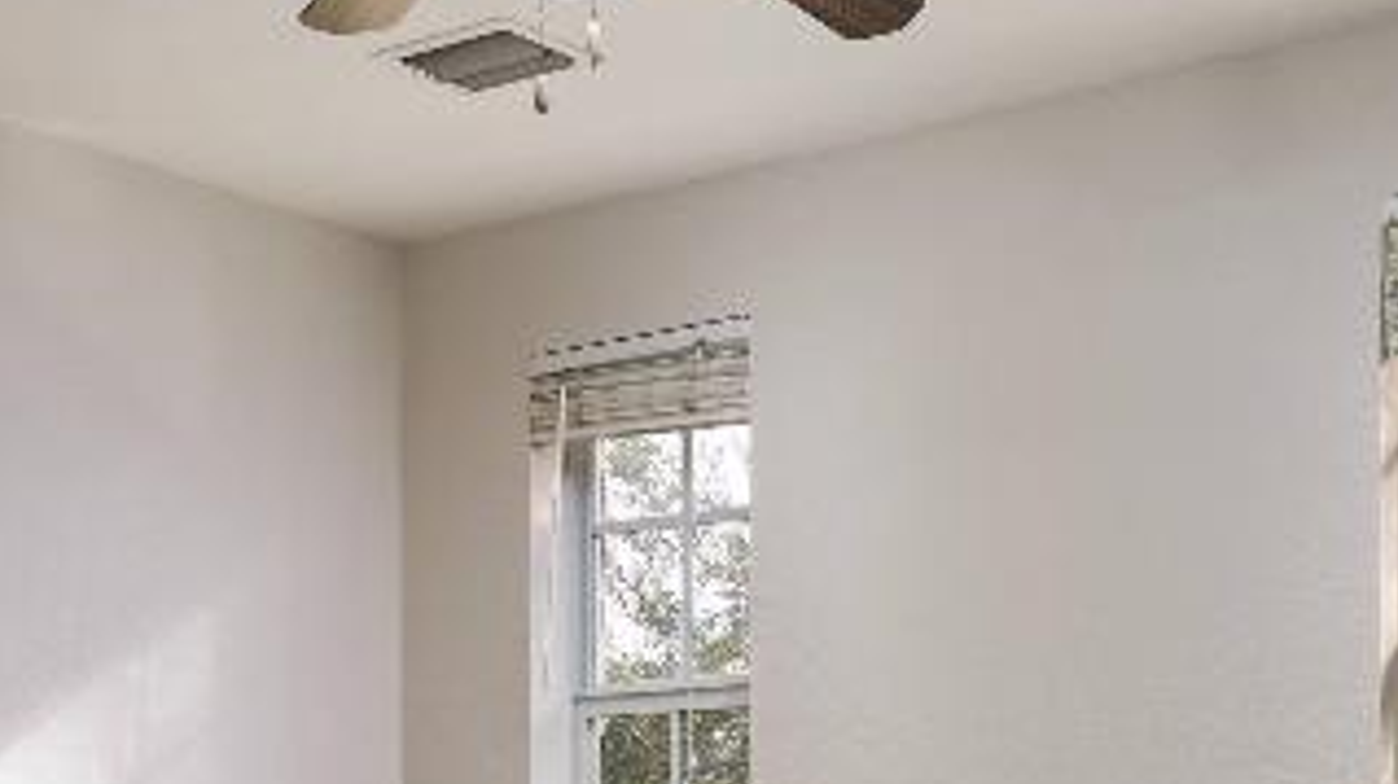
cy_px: 990
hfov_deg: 32.5
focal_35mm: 63
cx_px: 1107
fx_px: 2334
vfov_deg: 18.0
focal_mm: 9
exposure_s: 1/250
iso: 100
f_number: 5.6
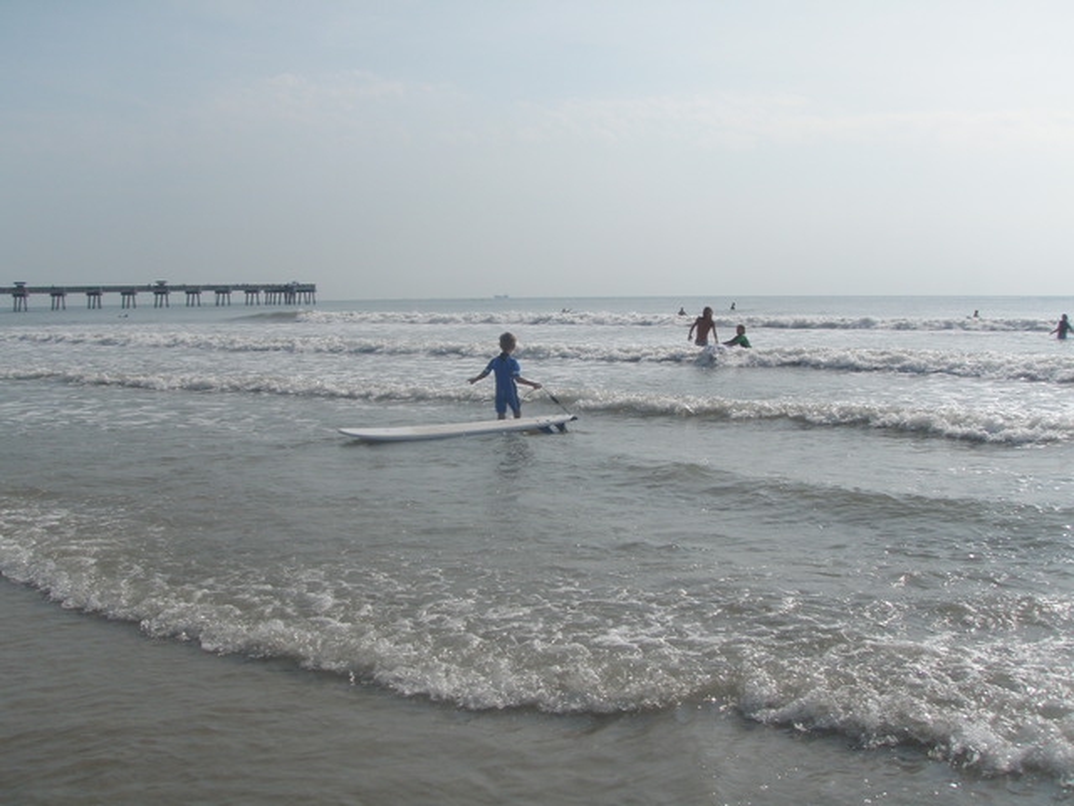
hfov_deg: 49.0
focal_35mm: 38
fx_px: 1179
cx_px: 537
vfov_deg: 37.7
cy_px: 403
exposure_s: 1/800
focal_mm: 6.7
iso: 80
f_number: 6.3
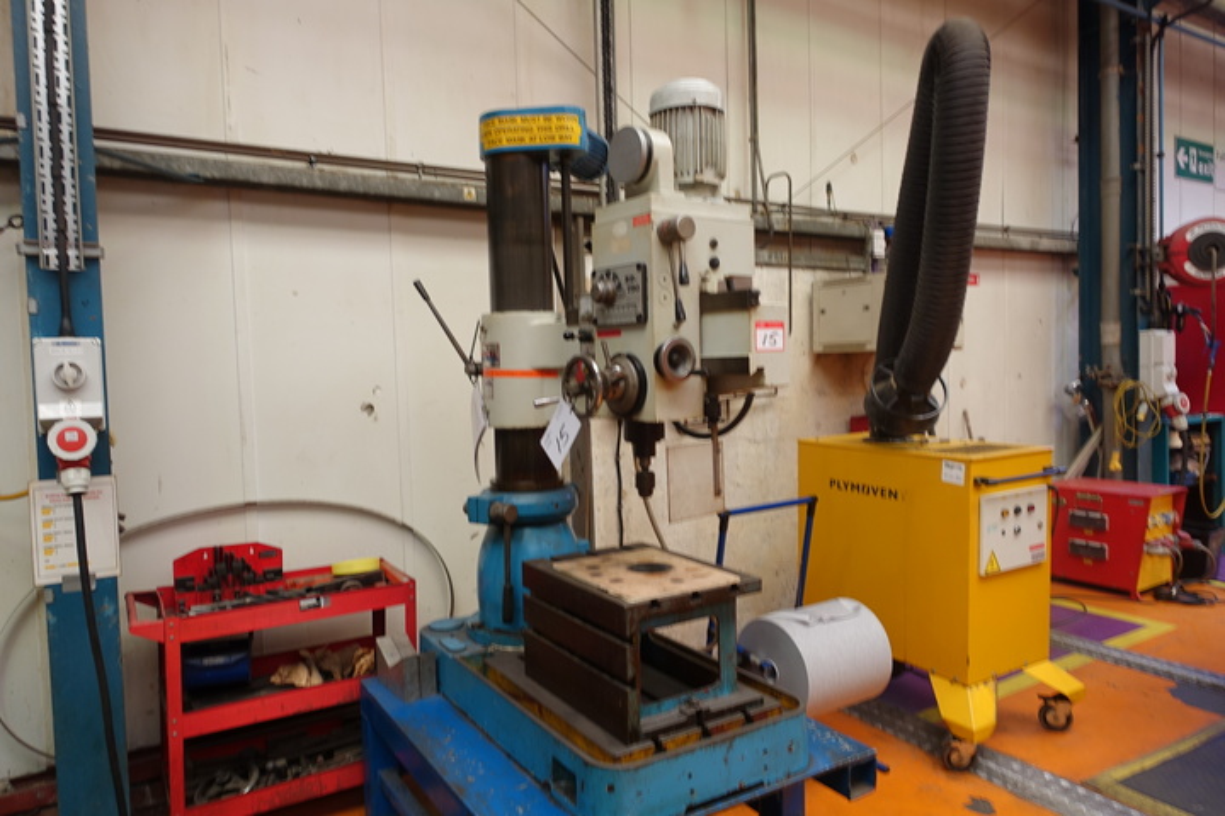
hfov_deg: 73.7
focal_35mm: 24
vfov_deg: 53.1
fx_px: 817
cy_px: 408
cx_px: 612
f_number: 2.5
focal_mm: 8.8
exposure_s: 1/30
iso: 125
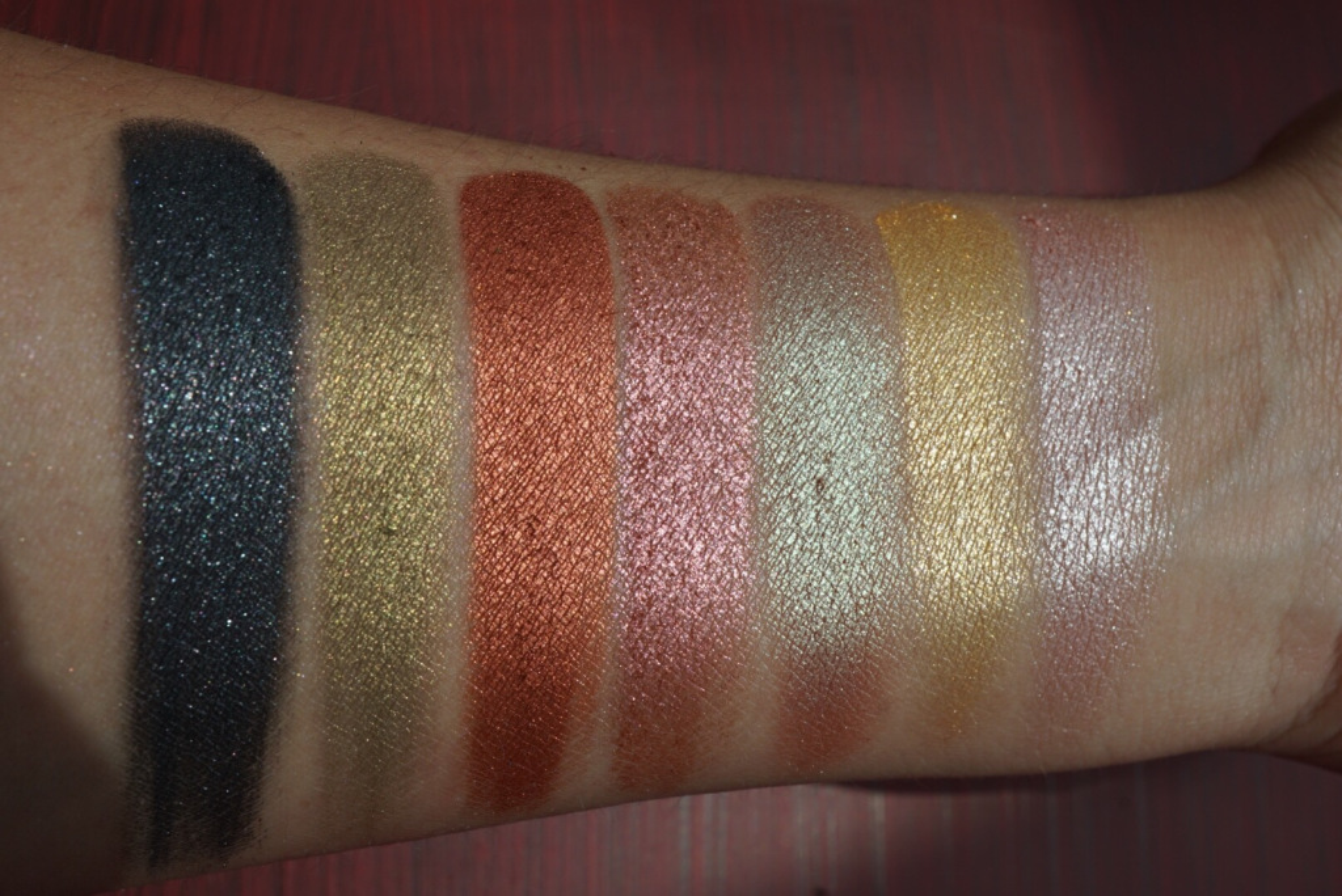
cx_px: 671
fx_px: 1678
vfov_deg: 29.9
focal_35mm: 45
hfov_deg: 43.6
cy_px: 448
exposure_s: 1/100
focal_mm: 30
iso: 100
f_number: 13
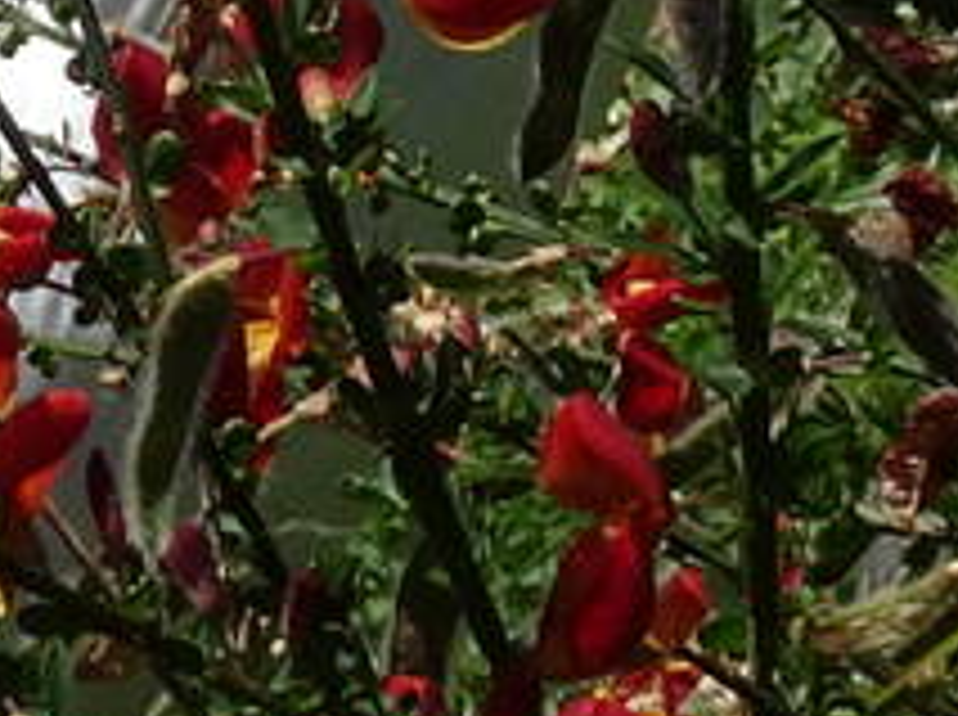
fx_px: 16632
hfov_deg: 3.3
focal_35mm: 602
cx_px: -90
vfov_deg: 2.4
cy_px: -982
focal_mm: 13.69
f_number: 6.3
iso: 80
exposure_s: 1/500
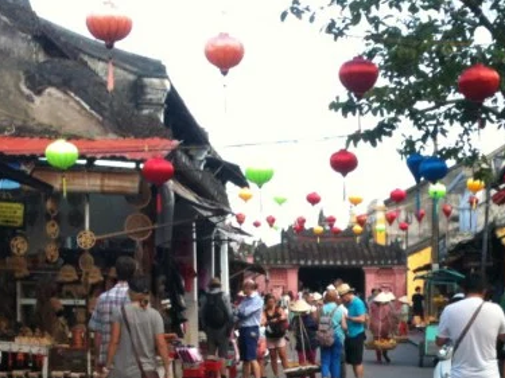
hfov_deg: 23.1
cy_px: 379
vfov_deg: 17.2
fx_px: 1225
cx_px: 366
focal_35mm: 84
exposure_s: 1/197
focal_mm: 3.85
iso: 64
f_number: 2.8
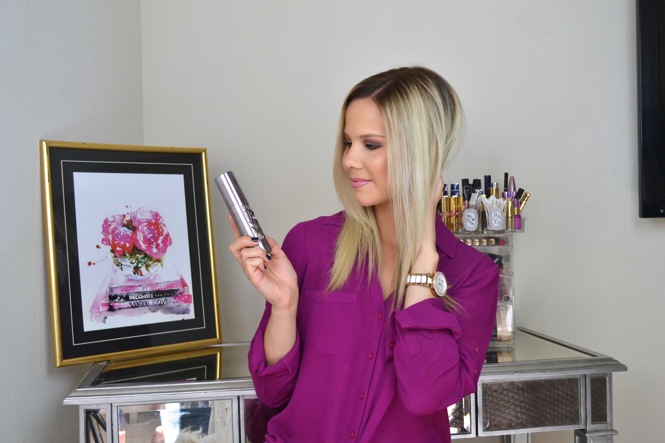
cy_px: 222
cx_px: 332
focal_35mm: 39
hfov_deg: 49.6
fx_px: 720
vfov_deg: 34.2
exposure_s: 1/160
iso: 400
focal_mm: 26
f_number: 5.6
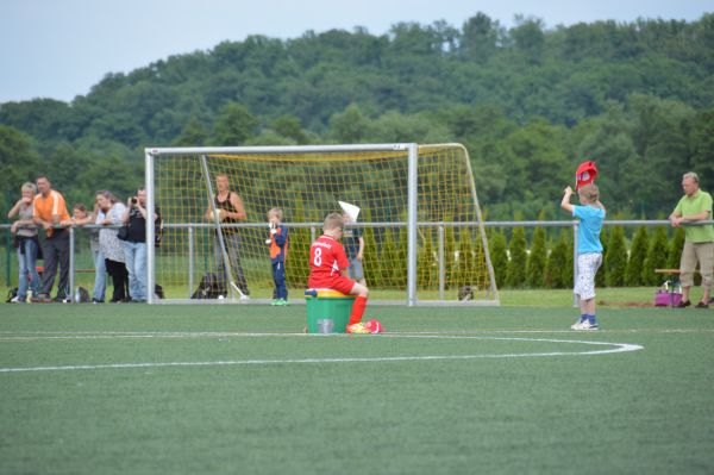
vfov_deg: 4.6
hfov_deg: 6.9
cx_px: 357
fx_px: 5945
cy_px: 238
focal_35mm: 300
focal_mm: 200
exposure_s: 1/800
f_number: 5.6
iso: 400
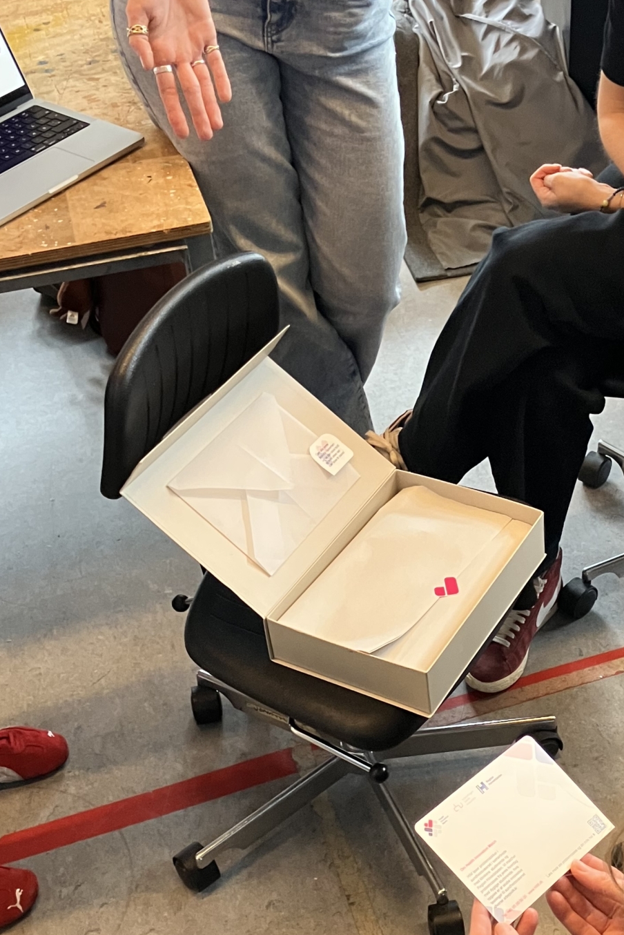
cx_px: 433
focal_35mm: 55
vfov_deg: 36.1
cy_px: 569
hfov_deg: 24.5
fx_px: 1429
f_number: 1.8
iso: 250
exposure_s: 1/60
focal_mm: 3.99
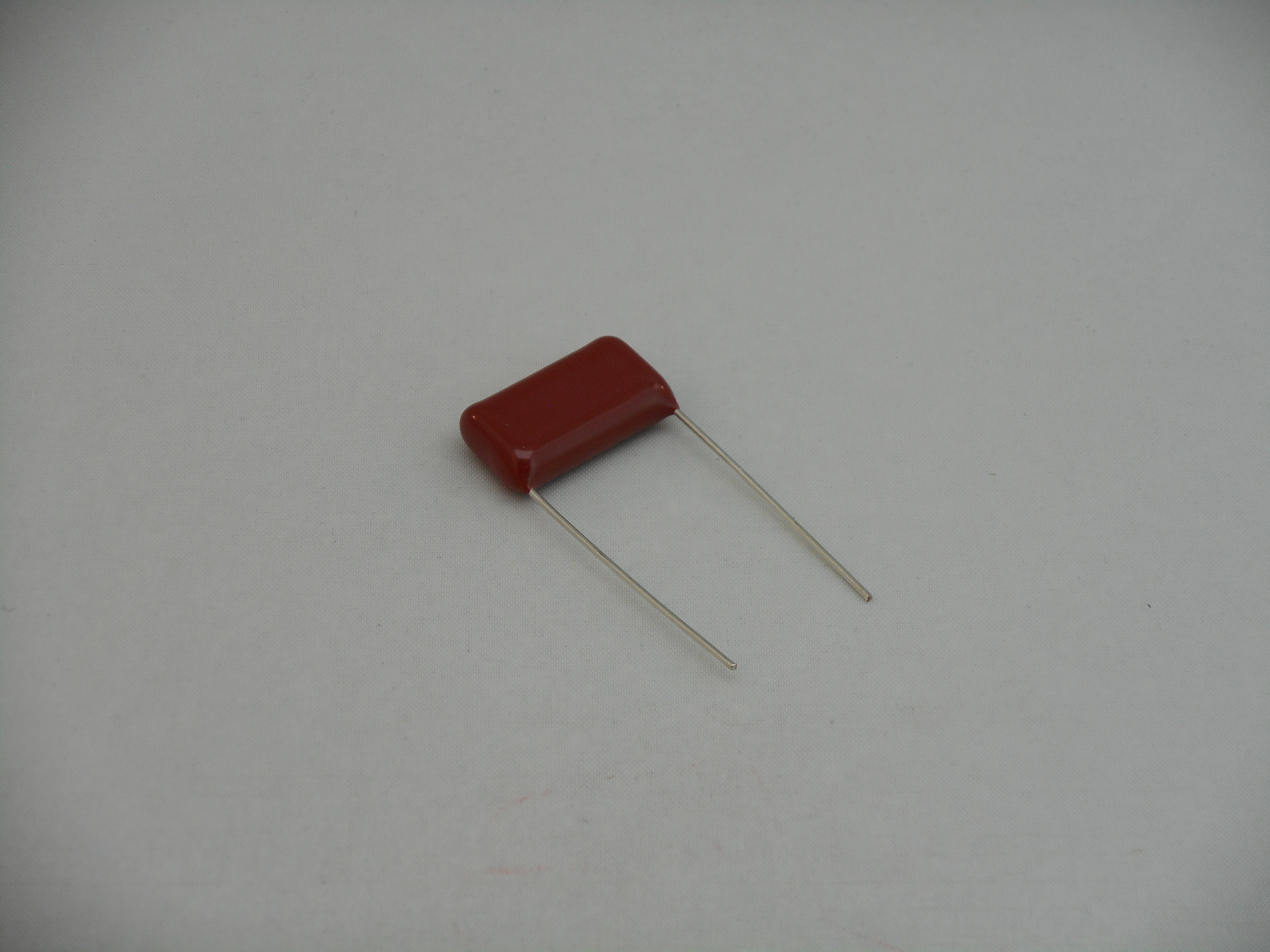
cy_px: 476
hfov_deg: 16.8
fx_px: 4293
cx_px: 635
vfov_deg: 12.7
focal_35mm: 117
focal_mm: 20.9
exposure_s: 1/60
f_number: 5.9
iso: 110
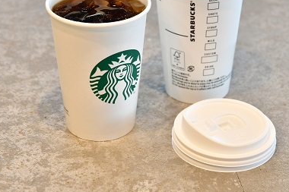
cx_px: 163
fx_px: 883
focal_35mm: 110
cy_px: 52
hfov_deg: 18.6
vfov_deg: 12.4
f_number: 4.5
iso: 500
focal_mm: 48
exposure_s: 1/100
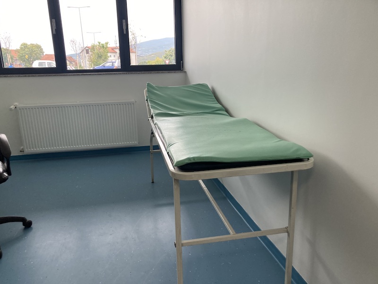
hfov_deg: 63.4
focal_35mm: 28
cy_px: 142
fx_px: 306
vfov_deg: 49.7
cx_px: 189
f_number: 1.8
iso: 64
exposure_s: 1/121
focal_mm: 3.99
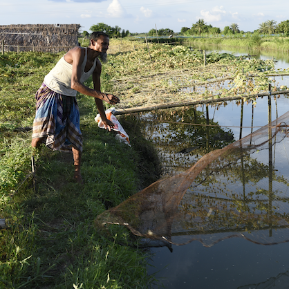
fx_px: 538
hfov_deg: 29.0
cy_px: 114
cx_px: 255
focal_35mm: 57
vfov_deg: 30.0
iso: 200
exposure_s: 1/400
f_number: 5.6
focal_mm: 35
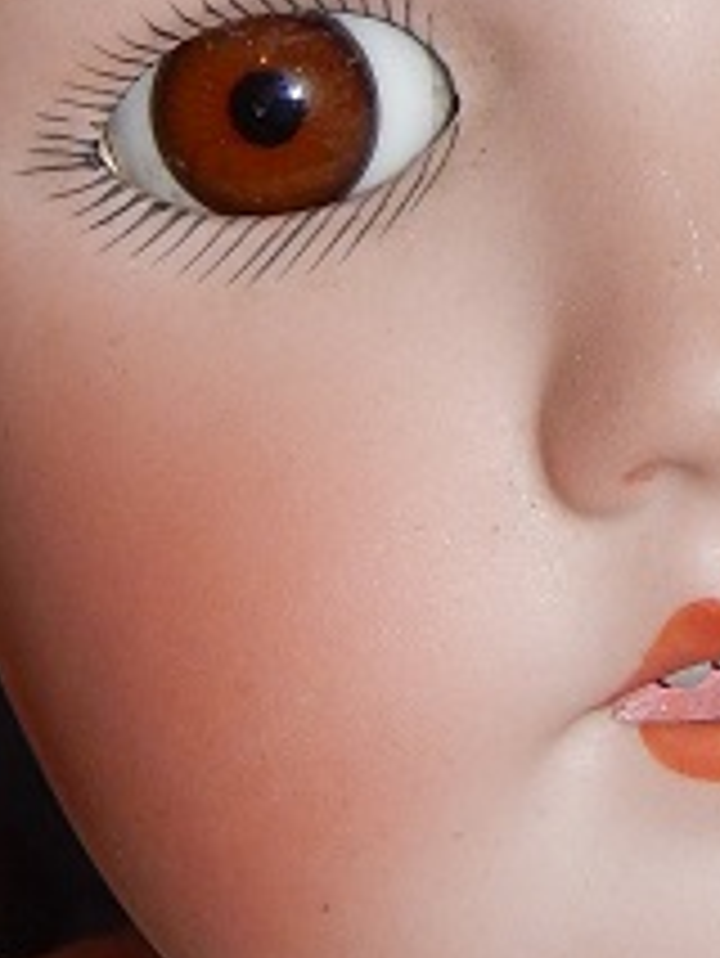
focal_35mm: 230
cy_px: 58
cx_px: 598
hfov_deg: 6.5
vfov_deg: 8.6
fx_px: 6372
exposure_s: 1/30
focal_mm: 8.6
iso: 200
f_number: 7.4
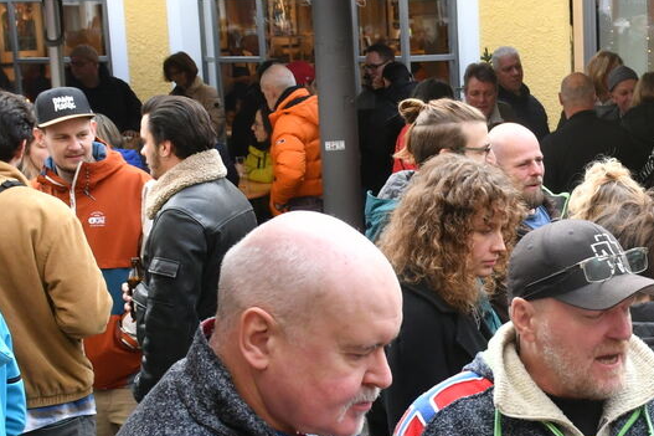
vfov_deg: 16.5
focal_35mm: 82
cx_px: 643
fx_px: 1489
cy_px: 334
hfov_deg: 23.8
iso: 1250
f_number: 7.1
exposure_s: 1/200
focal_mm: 24
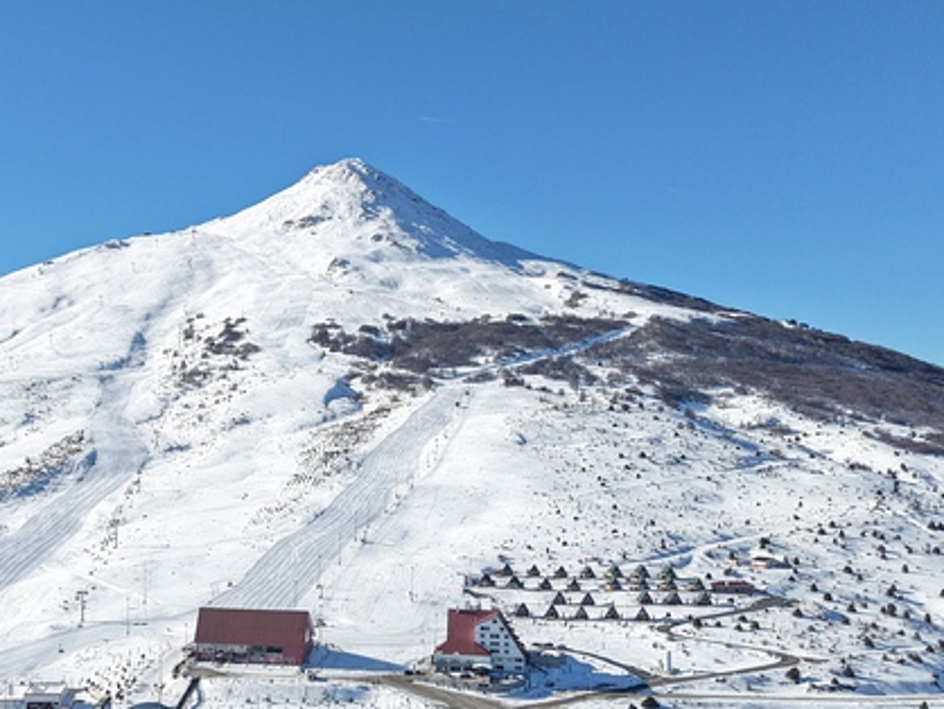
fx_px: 1228
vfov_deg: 32.1
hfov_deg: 40.7
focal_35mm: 45
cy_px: 447
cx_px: 219
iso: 130
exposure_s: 1/3200
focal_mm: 8.67
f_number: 1.8
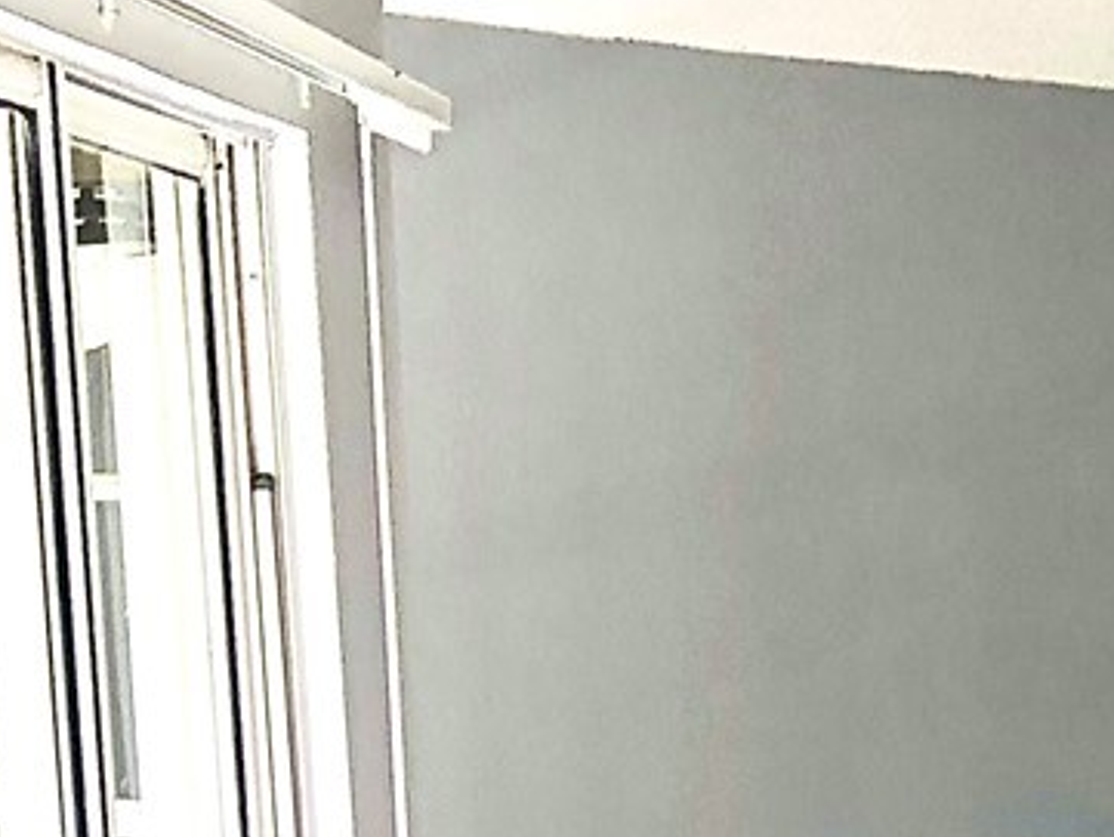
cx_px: 1565
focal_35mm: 124
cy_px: 1260
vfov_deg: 11.5
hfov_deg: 15.0
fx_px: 3992
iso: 40
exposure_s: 1/120
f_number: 1.8
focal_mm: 4
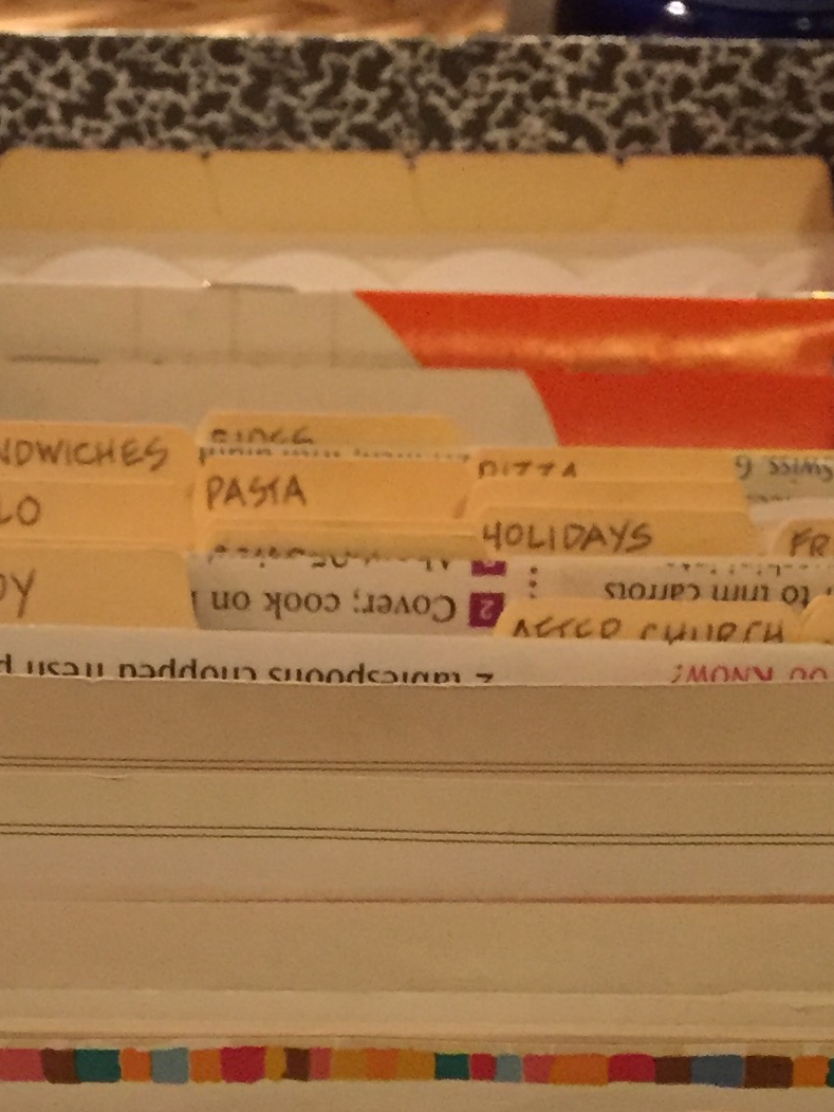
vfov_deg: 20.5
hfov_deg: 16.4
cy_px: 1284
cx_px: 283
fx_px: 2891
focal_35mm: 90
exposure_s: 1/30
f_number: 2.2
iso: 250
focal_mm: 4.15
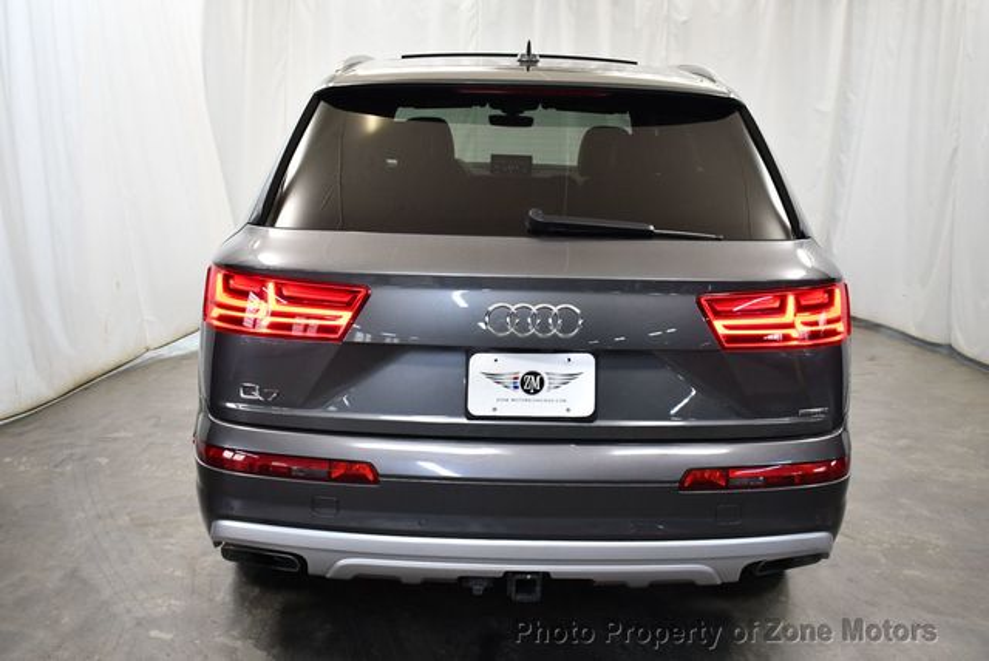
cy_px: 330
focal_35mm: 36
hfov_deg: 53.1
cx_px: 494
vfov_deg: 36.9
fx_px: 990
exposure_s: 1/125
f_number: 3.5
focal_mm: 18
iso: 1000
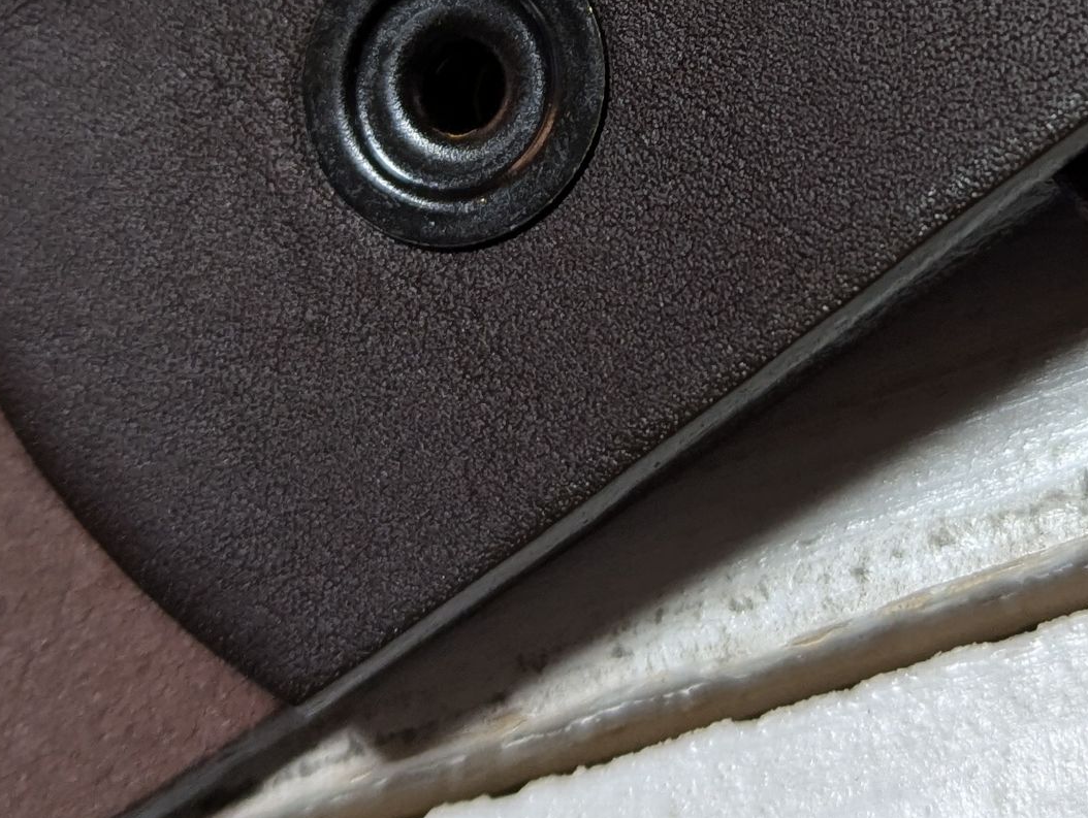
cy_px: -64
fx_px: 2580
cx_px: 760
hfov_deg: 23.7
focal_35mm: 82
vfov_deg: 17.5
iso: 216
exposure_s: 1/52.3
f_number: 1.85
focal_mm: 6.81
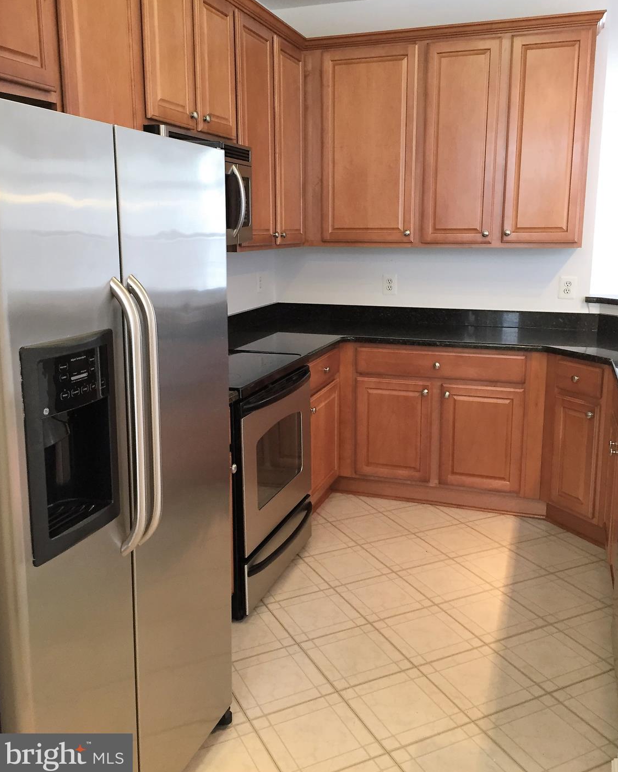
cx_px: 312
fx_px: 709
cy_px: 356
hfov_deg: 47.1
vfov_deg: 57.1
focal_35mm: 31
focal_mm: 4.15
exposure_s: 1/30
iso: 125
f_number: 2.2
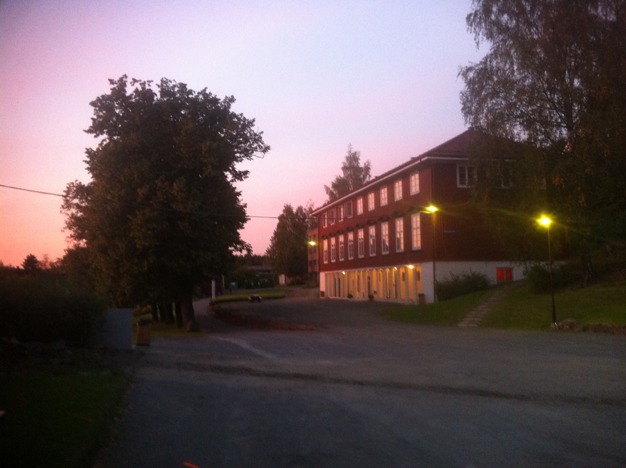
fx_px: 632
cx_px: 313
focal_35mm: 35
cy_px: 234
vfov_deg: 40.6
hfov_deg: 52.7
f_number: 2.8
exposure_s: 1/15
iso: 250
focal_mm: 3.85
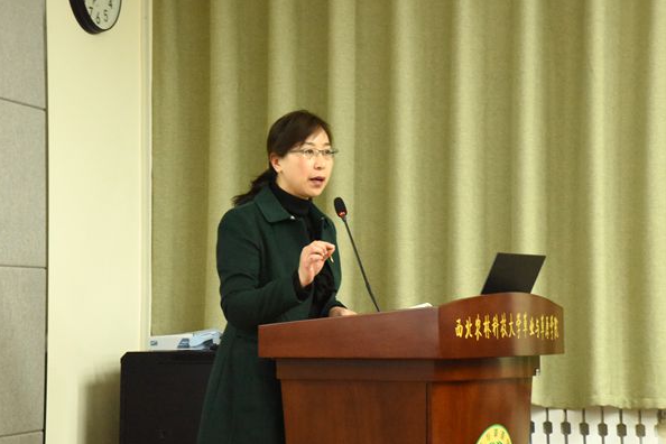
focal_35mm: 87
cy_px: 223
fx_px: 1609
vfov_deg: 15.7
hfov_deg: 23.4
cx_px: 331
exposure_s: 1/30
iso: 12800
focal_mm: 86
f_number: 14
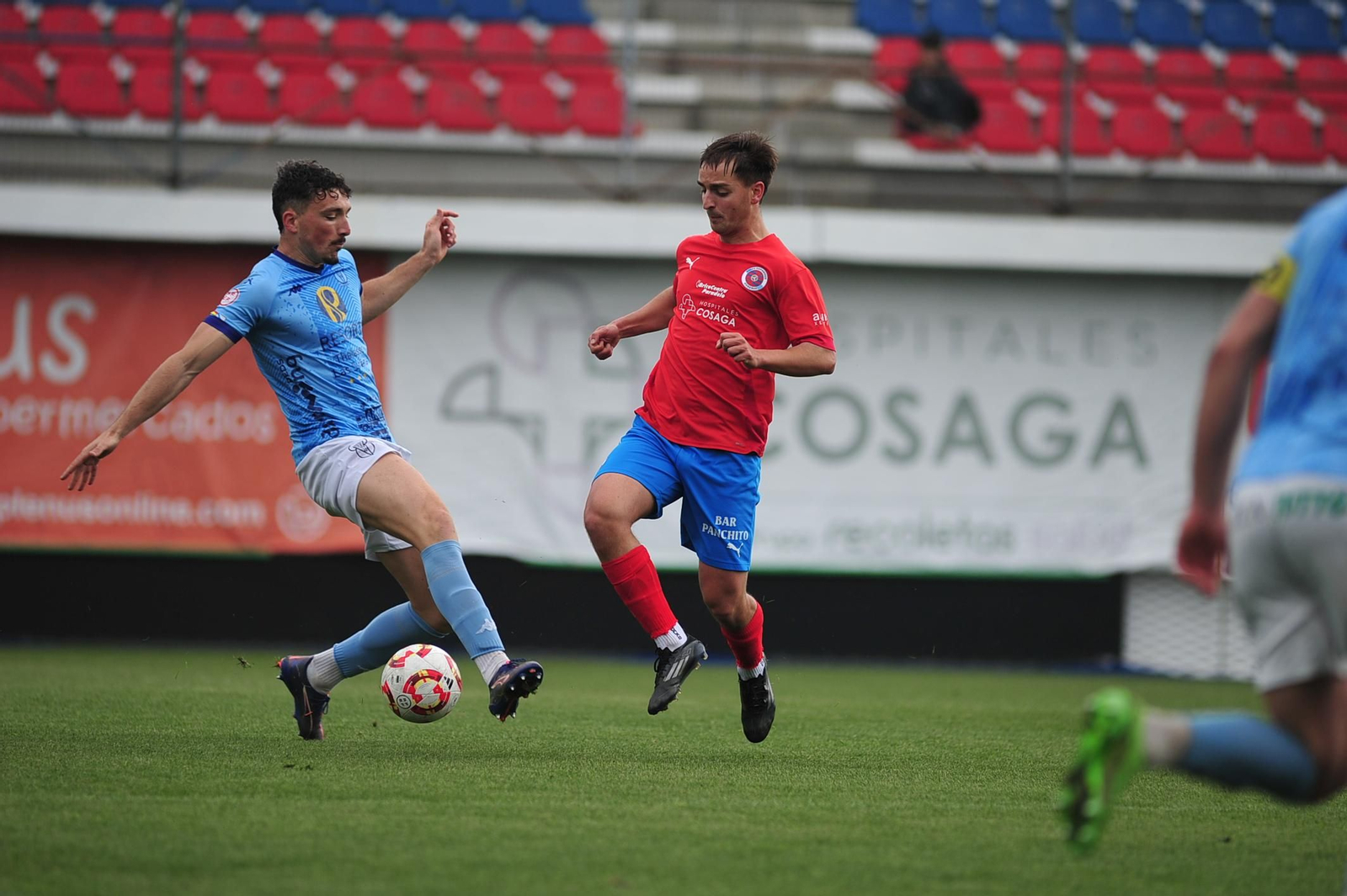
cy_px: 448
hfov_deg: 6.9
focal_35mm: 300
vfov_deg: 4.6
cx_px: 674
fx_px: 11219
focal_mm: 300
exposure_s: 1/1600
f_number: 3.2
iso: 400
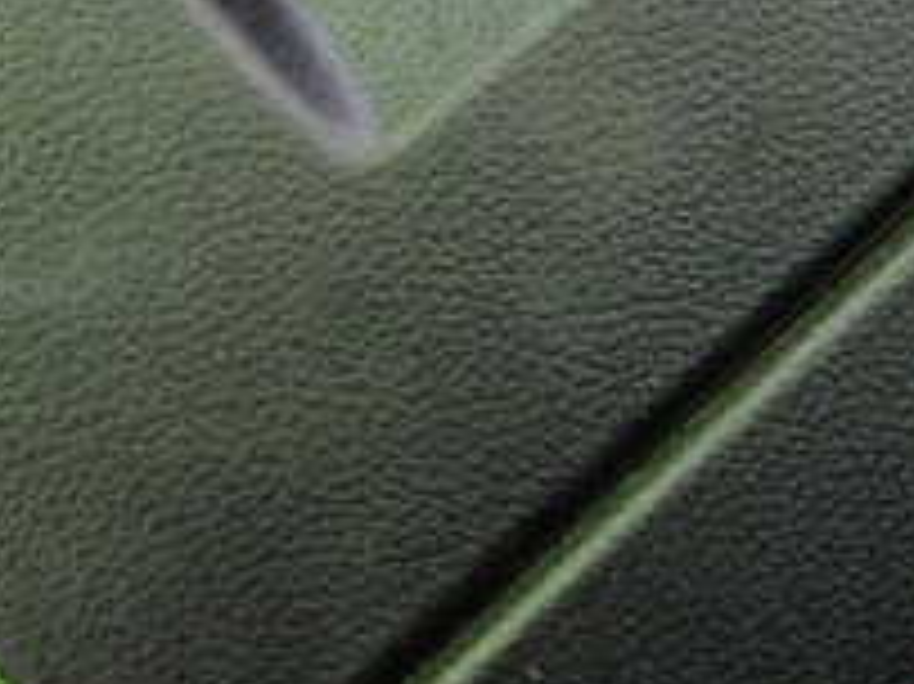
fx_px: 1953
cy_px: -220
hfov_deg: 26.2
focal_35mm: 74
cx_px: 599
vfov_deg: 18.4
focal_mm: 4.5
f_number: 2
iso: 800
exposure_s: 1/30
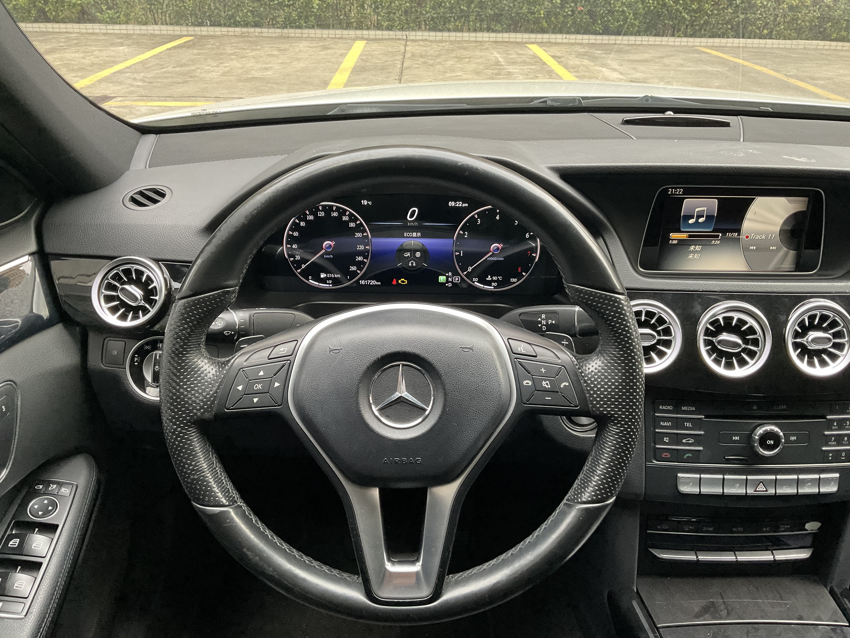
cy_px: 319
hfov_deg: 61.7
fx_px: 712
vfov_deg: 48.2
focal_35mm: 29
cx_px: 425
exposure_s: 1/60
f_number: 1.8
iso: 125
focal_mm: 3
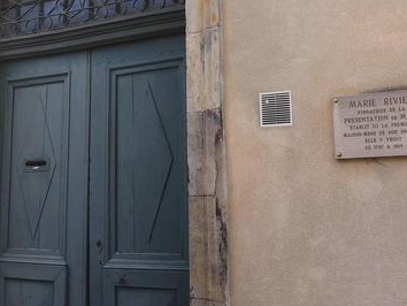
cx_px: 171
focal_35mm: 61
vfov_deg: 23.8
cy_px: 69
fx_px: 718
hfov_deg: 31.6
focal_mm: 3.95
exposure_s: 1/159
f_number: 1.8
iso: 50
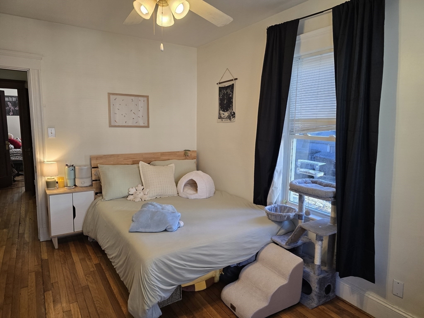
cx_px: 212
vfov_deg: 58.9
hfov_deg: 73.9
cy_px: 159
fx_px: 282
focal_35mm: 23
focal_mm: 6.3
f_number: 1.7
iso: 125
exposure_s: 1/120
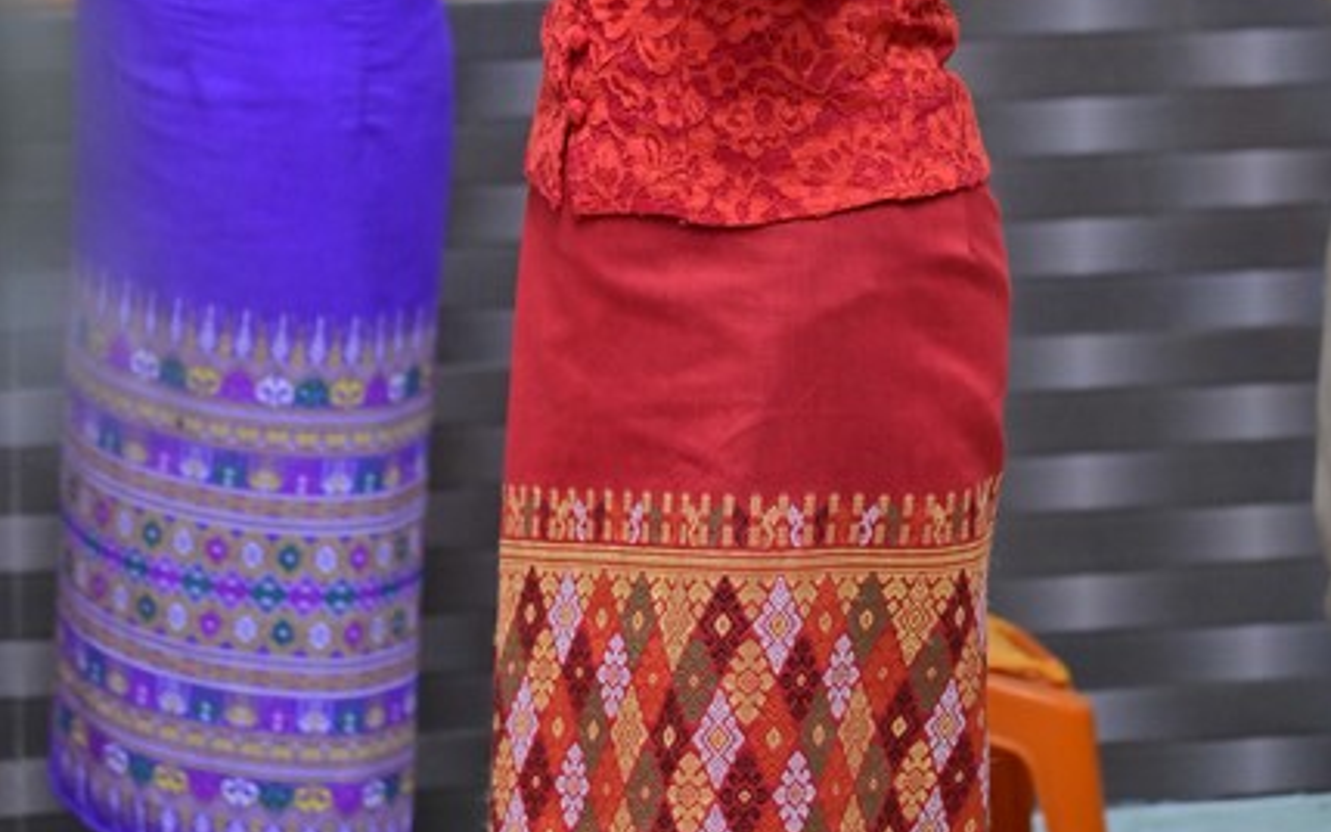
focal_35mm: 185
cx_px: 667
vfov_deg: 7.1
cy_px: -84
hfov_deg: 11.3
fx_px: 6710
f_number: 5
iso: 2000
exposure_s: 1/160
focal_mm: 120
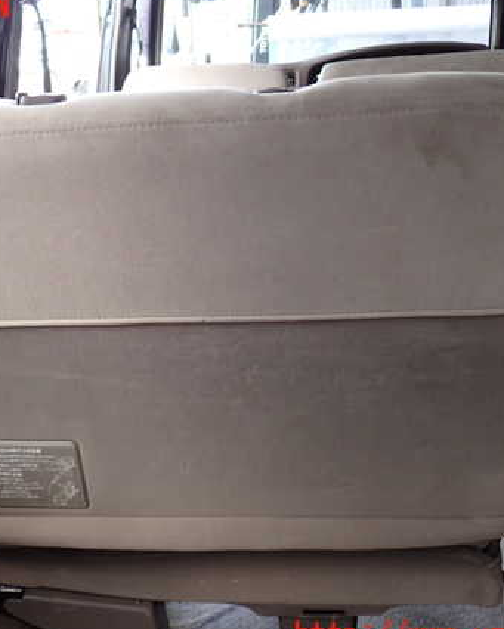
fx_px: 820
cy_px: 322
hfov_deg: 34.0
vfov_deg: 42.0
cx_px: 185
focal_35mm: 44
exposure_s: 1/30
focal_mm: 5.79
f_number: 2.4
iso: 200
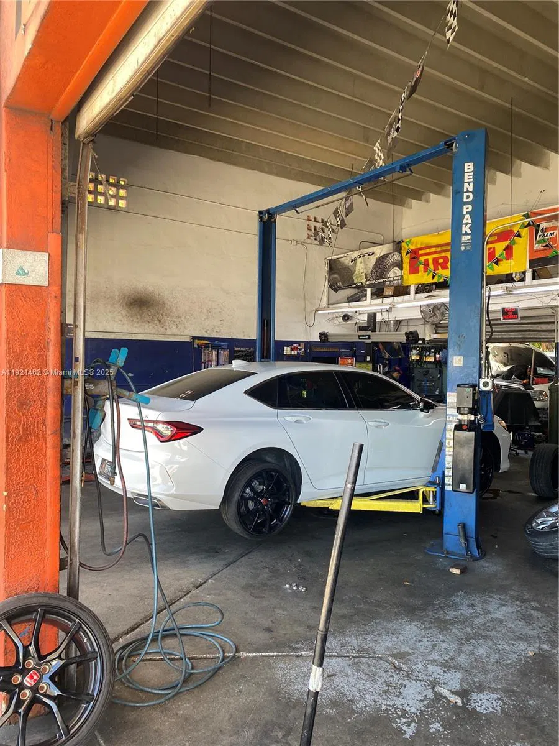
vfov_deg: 67.3
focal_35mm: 26
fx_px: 560
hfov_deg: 53.1
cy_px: 373
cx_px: 280
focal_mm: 4.25
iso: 64
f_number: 1.8
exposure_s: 1/120
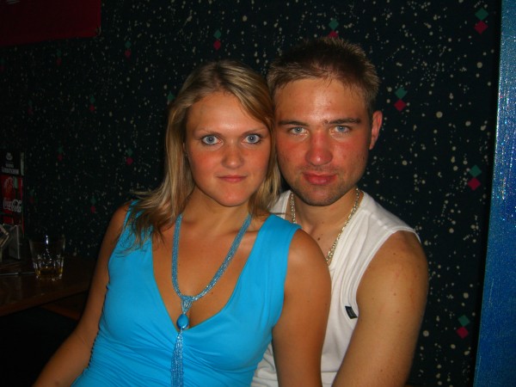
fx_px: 566
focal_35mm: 38
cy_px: 194
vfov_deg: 37.7
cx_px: 258
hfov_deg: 49.0
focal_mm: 7.9
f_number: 2.8
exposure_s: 1/60
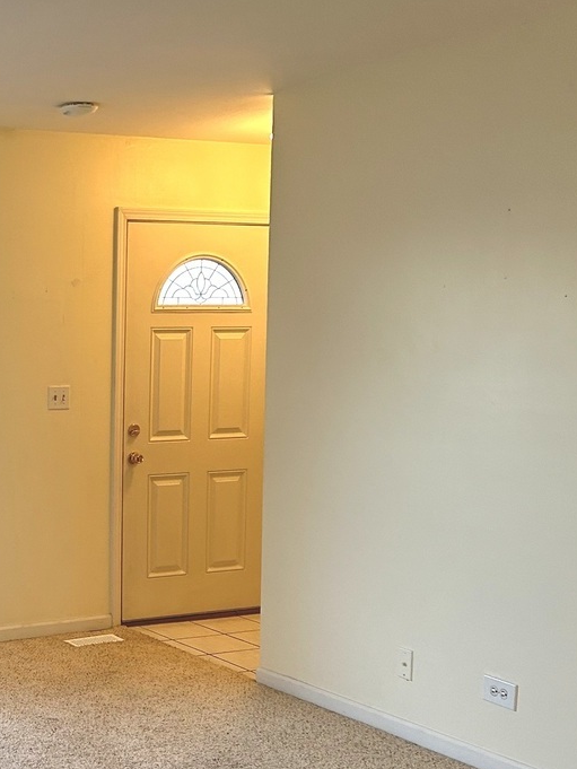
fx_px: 1222
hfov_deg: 24.7
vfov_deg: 34.7
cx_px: -58
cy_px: 490
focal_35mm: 55
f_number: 1.5
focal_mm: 5.7
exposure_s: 1/120
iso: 125
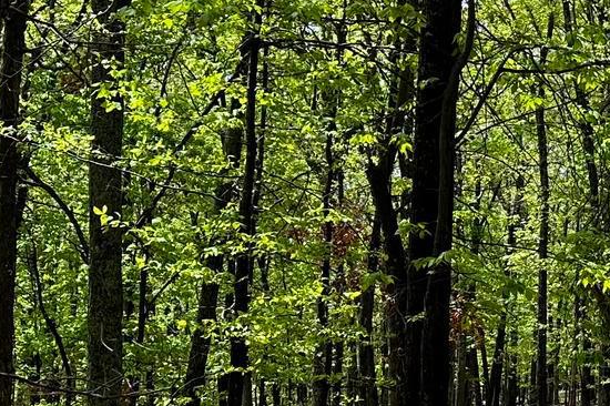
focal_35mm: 93
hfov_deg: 19.7
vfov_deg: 14.6
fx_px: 1575
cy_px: 337
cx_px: 843
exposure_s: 1/943
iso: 80
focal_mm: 6.86
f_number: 1.78
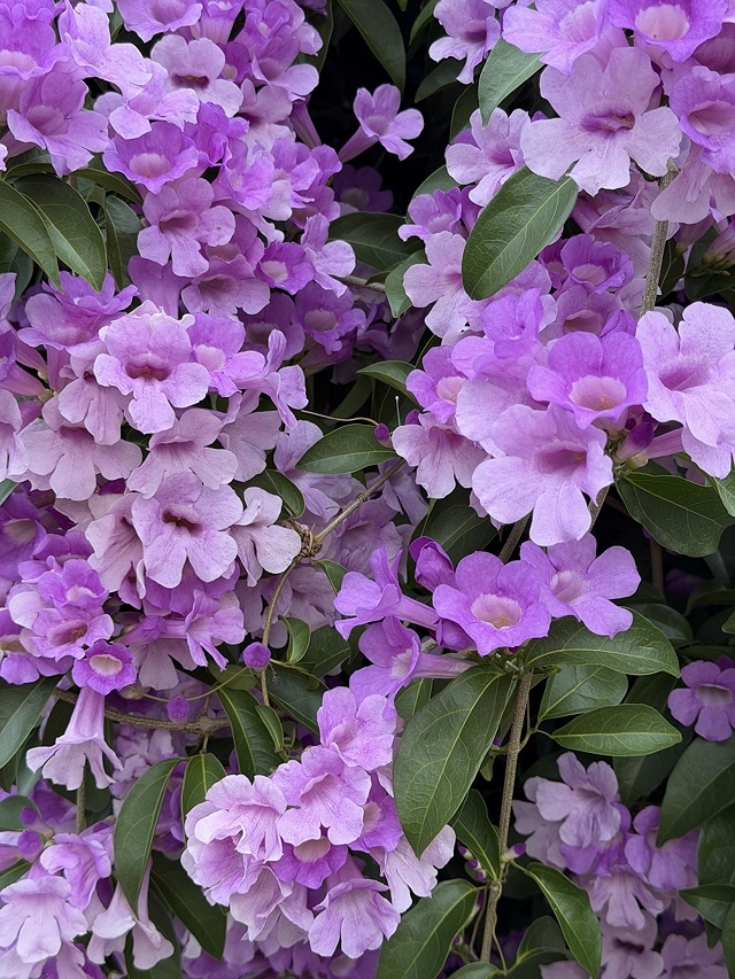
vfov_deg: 39.7
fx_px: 1359
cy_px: 490
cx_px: 368
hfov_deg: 30.3
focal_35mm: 48
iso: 125
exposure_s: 1/60
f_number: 1.78
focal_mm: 6.76
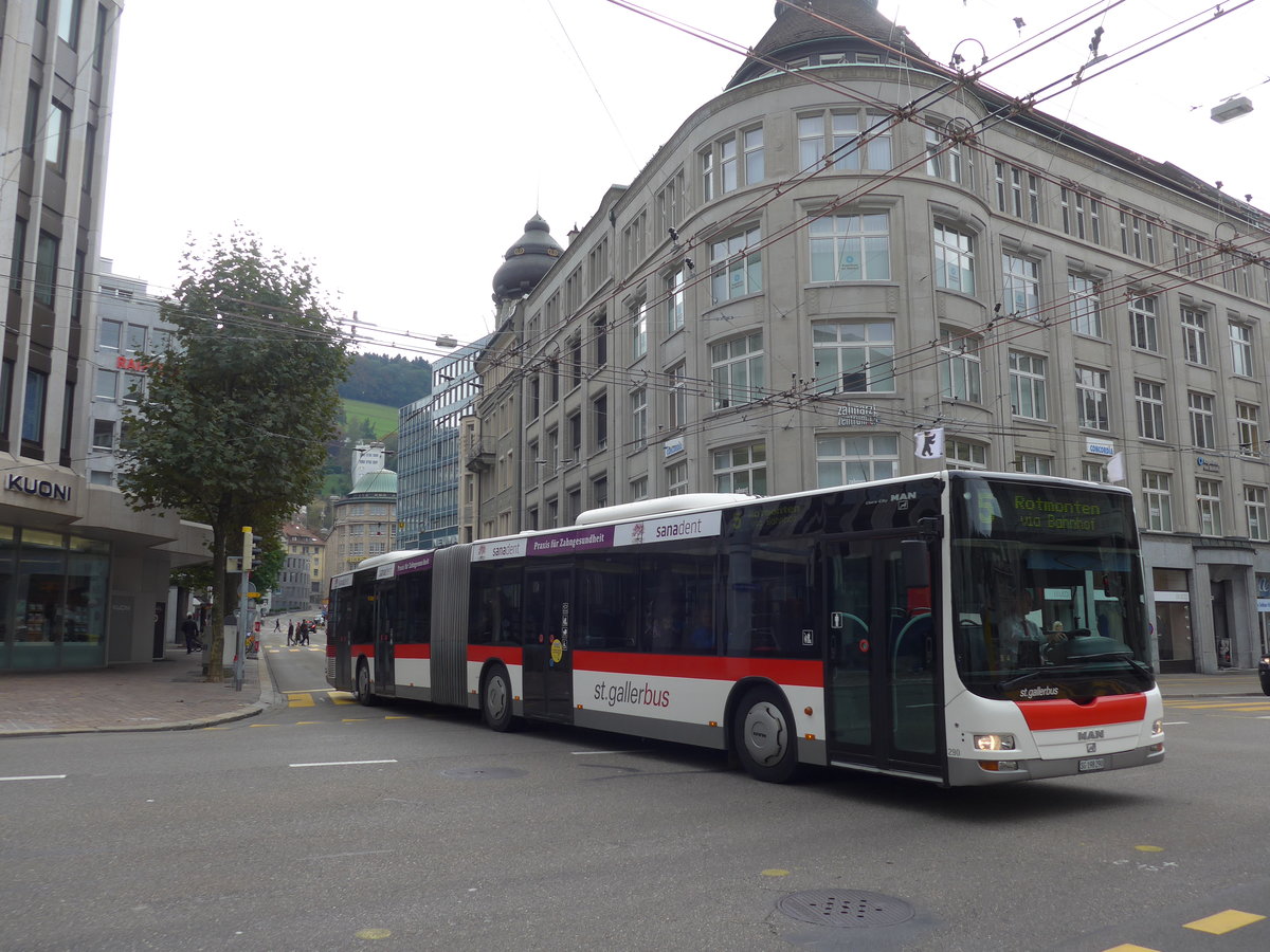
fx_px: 1064
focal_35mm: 29
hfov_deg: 61.7
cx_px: 635
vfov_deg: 48.2
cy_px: 476
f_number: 2.8
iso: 80
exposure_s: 1/500
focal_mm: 6
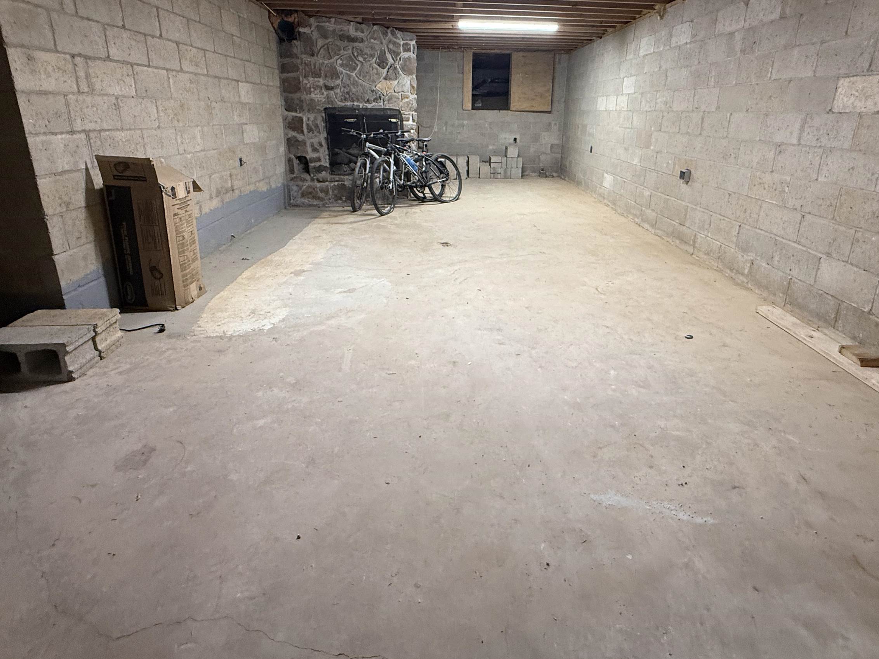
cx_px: 478
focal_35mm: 19
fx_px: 482
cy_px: 254
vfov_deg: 67.8
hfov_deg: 84.5
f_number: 2.2
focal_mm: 2.22
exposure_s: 1/60
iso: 250
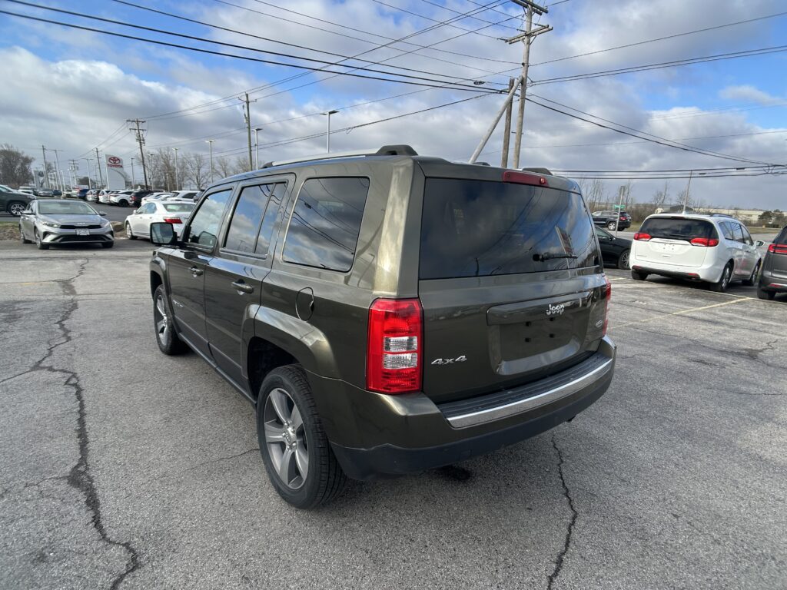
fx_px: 591
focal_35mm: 26
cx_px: 394
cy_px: 295
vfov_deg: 53.1
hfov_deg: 67.3
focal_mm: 5.7
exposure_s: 1/1934
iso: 50
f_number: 1.5
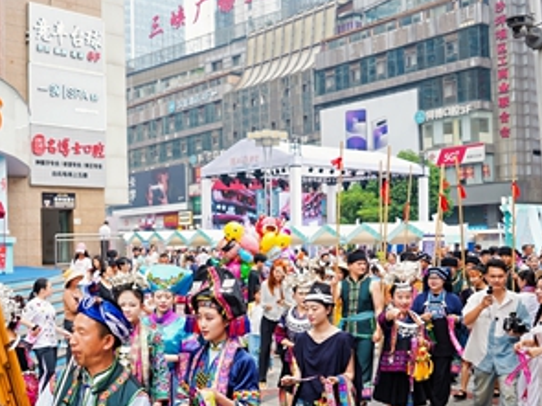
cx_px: 184
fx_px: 673
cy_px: 254
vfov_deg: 33.4
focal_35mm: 43
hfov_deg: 43.3
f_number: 2.8
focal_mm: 24
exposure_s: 1/200
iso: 100
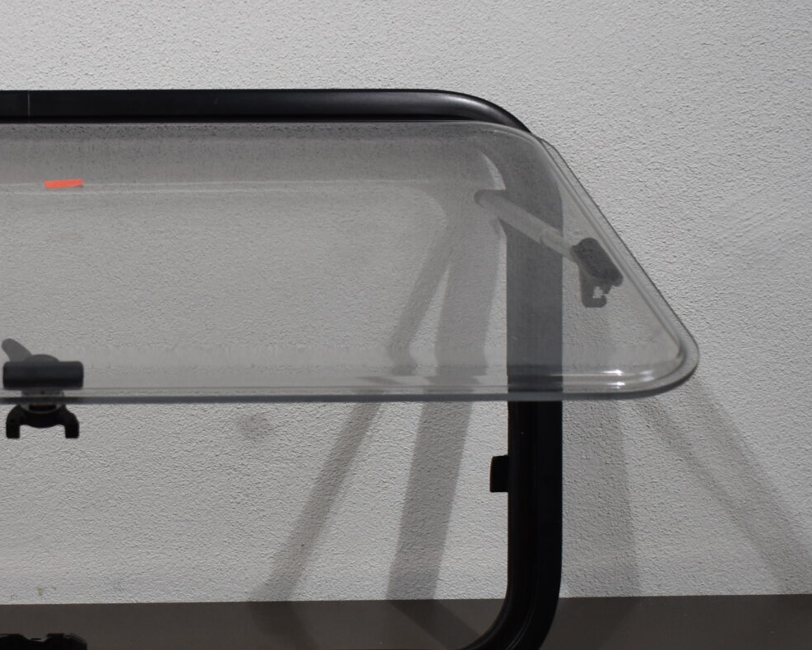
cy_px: 413
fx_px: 1755
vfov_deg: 20.9
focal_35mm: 73
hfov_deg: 25.2
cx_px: 60
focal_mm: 20
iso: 450
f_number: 3.5
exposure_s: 1/250
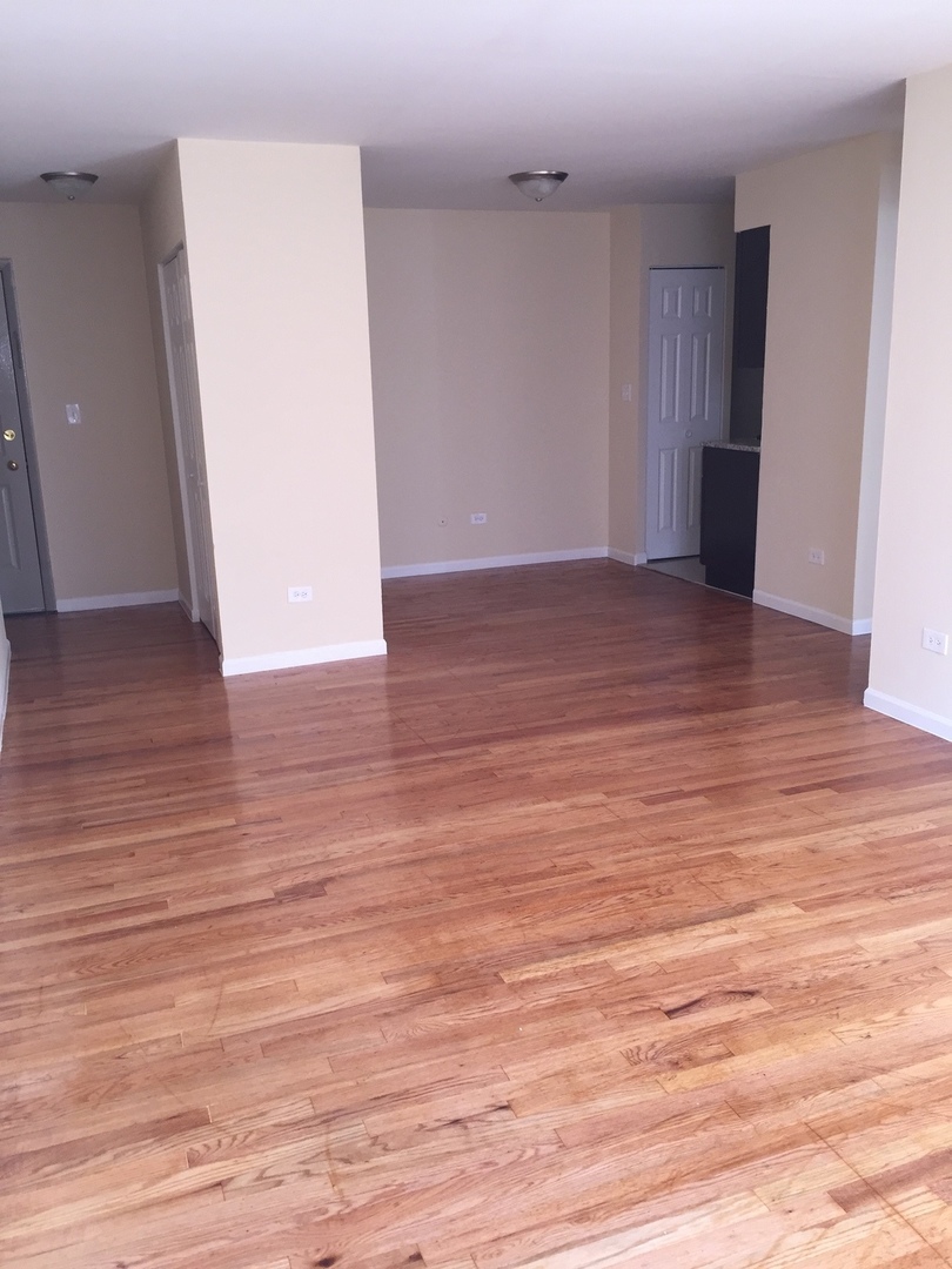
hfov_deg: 48.2
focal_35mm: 29
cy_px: 634
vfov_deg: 61.7
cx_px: 476
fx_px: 1063
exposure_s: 1/30
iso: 80
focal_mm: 4.15
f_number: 2.2
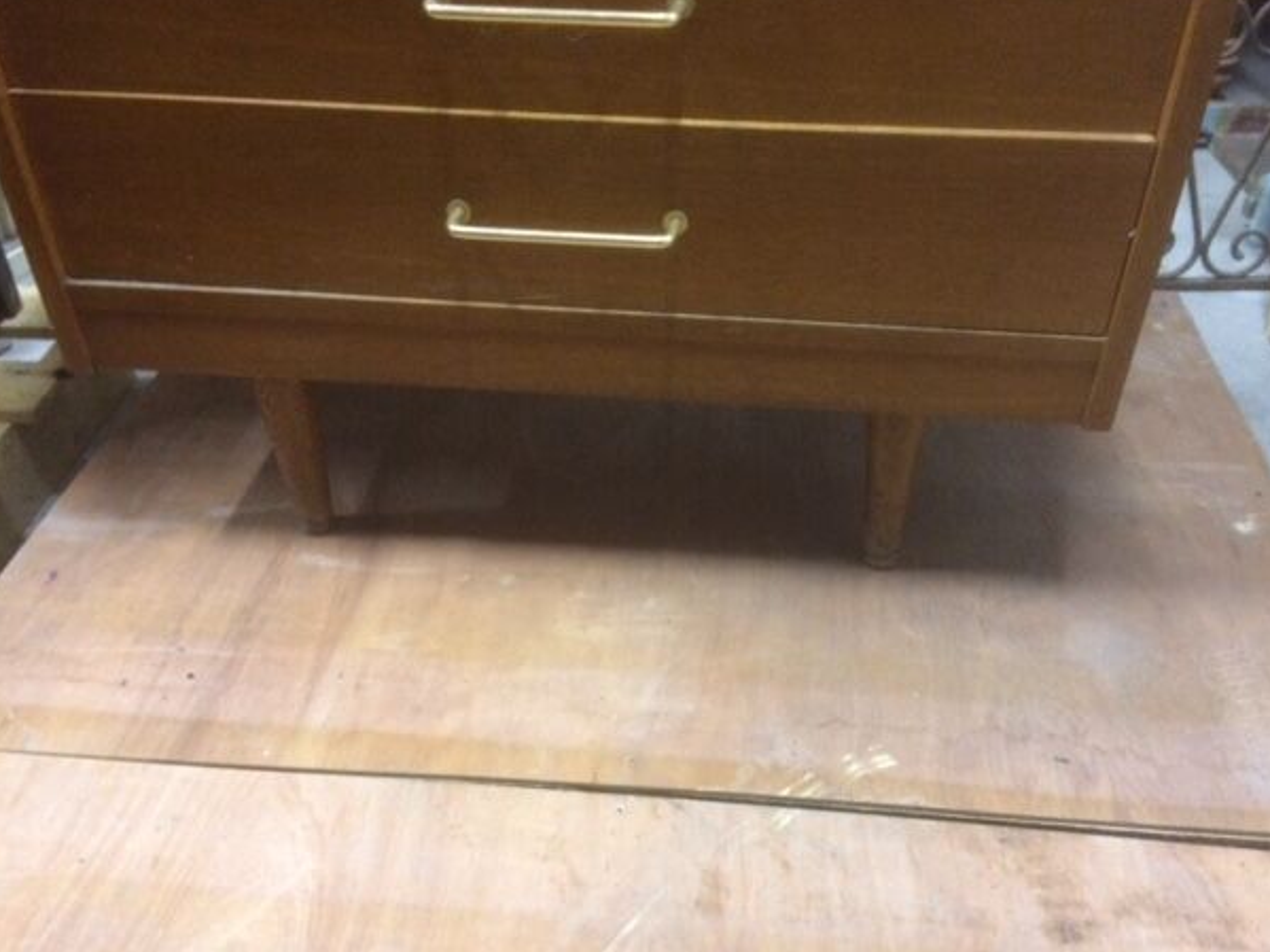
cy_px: 445
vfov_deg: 45.4
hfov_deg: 58.3
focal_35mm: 31
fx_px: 1137
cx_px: 668
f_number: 2.2
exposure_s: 1/17
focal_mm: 4.15
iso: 400
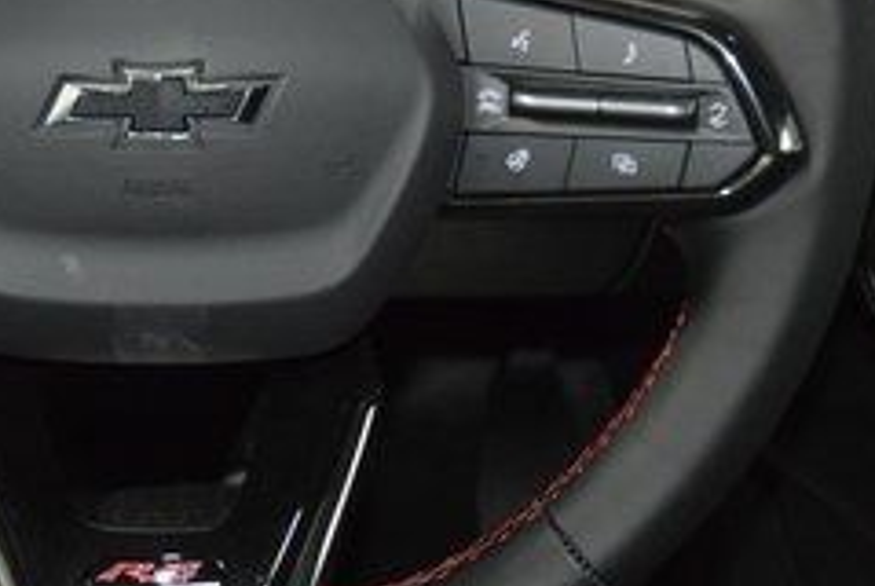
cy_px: 53
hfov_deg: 17.4
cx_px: 154
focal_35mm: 116
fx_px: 2831
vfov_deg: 11.7
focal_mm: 29
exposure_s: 1/30
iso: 2800
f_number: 3.8
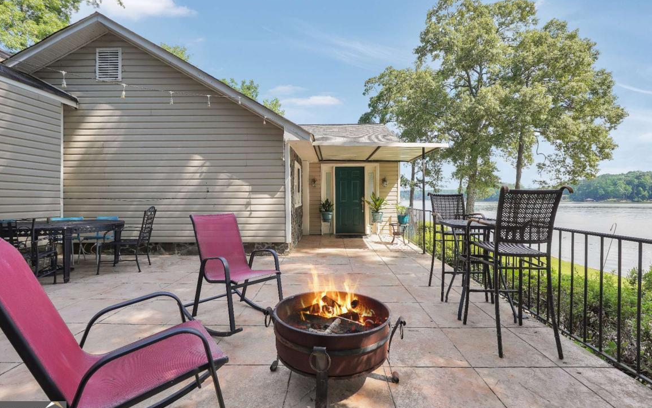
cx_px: 339
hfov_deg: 97.8
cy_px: 196
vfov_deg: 71.2
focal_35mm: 16
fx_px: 284
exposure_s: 1/160
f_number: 6.3
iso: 100
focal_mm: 10
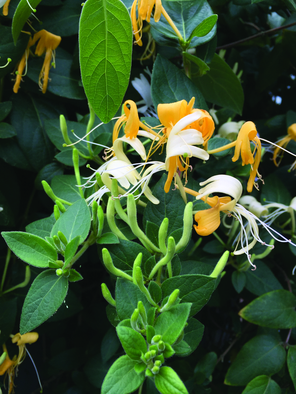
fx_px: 331
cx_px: 148
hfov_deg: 48.2
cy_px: 197
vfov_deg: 61.7
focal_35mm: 29
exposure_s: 1/542
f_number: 2.2
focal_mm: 4.15
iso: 32
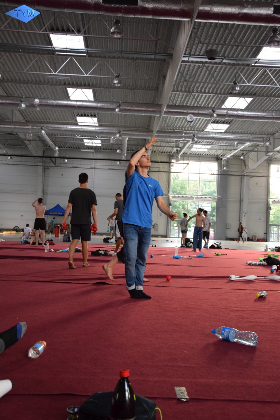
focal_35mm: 38
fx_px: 437
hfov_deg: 35.5
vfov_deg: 51.3
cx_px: 140
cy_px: 210
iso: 3200
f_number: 4
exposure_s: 1/200
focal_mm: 25
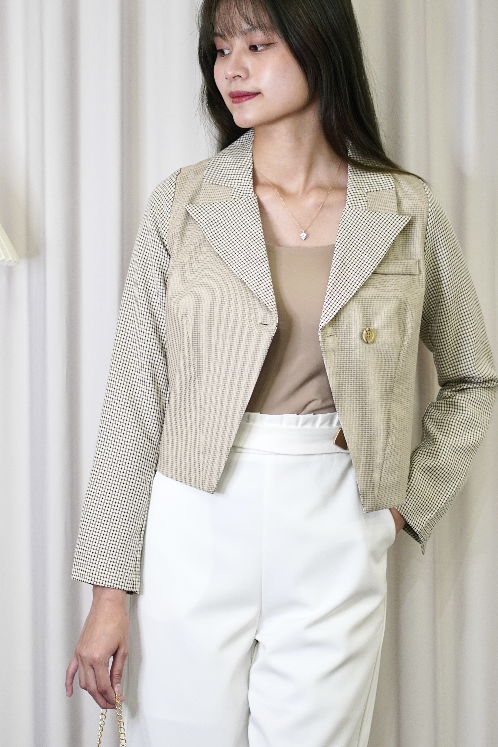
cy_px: 343
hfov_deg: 7.7
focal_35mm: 178
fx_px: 3688
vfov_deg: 11.6
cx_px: 254
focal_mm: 85
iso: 320
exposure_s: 1/160
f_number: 1.8
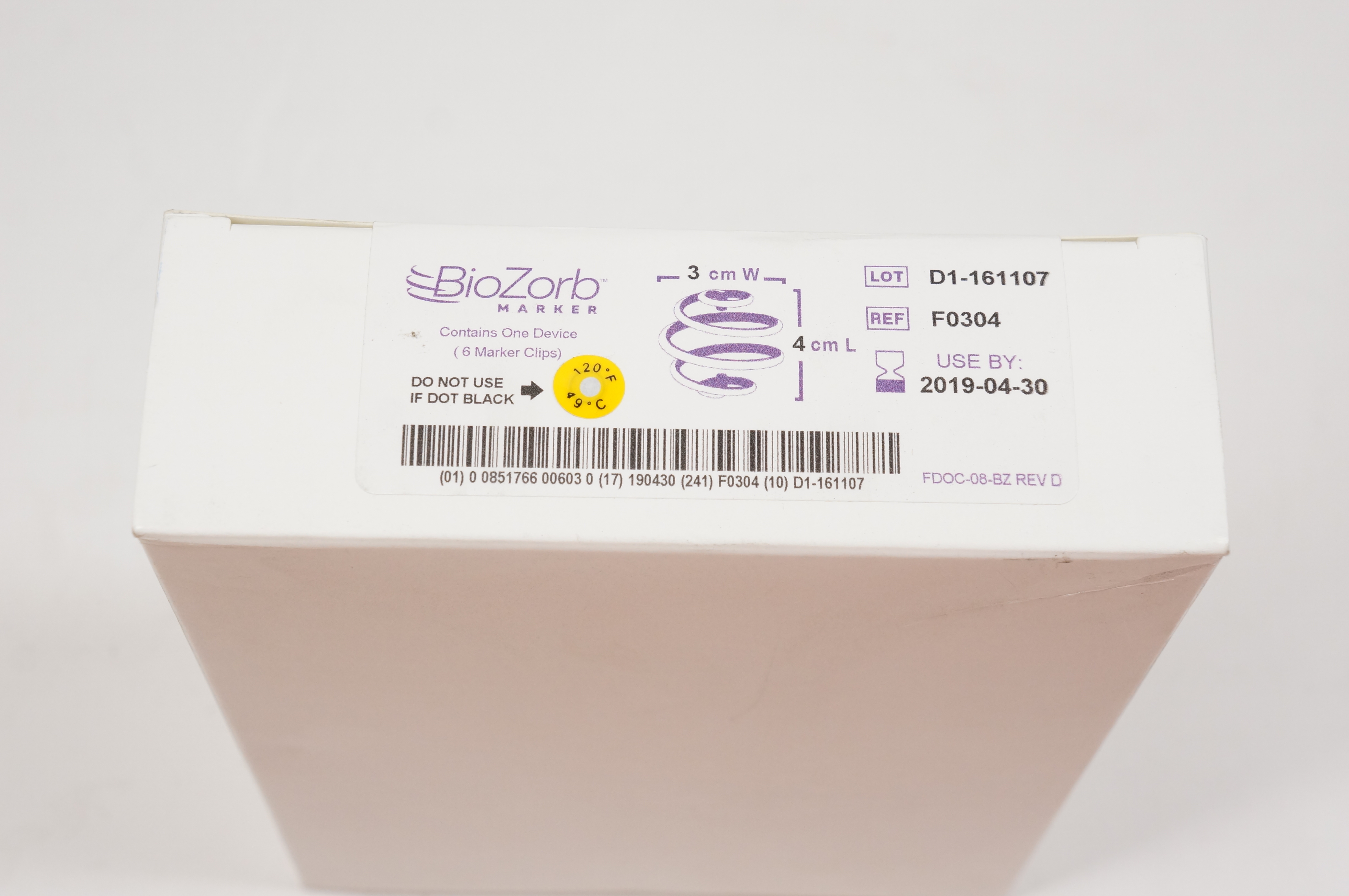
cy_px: 448
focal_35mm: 60
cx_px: 674
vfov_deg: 22.6
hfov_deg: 33.4
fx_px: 2246
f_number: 7.1
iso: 800
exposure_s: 1/125
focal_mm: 40
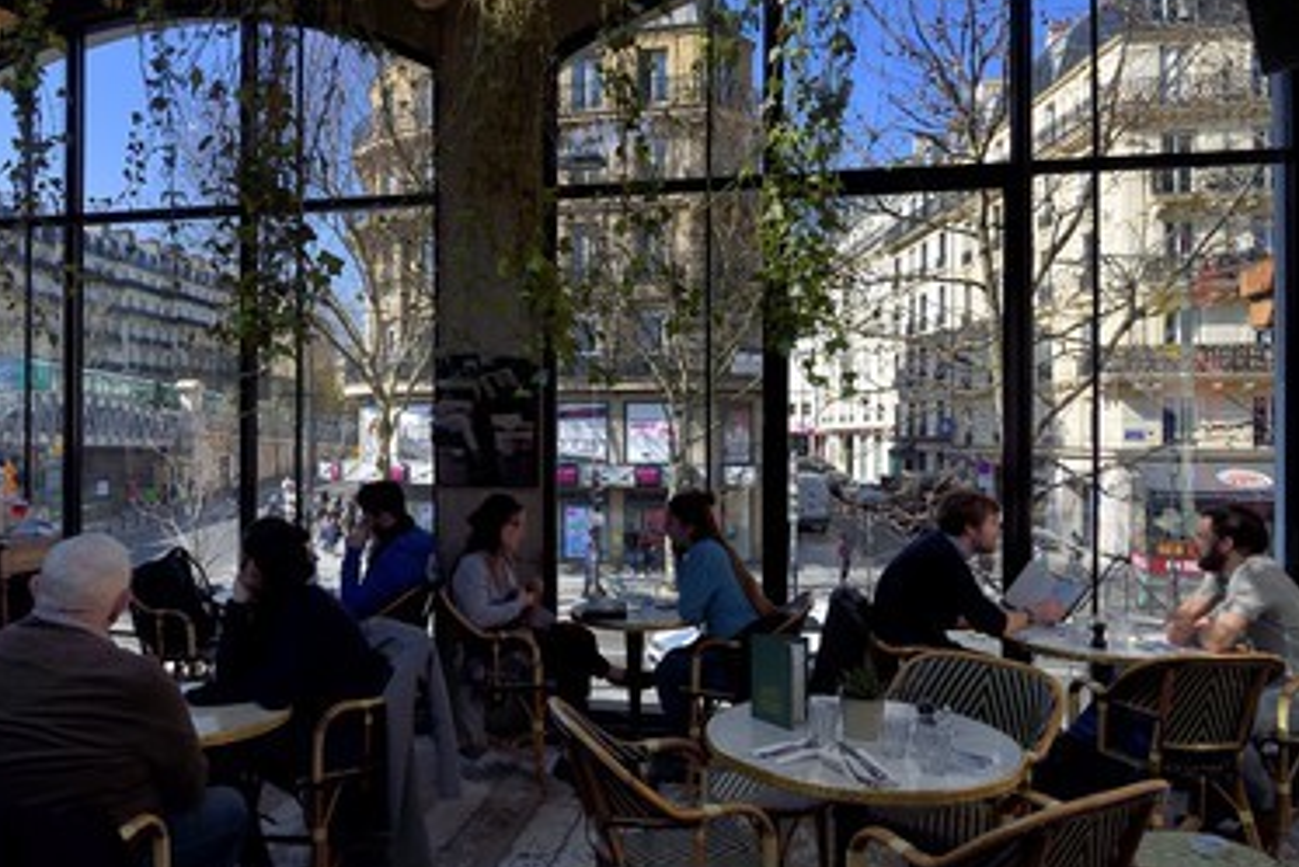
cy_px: 432
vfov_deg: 48.0
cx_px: 575
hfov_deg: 67.1
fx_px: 975
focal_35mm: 27
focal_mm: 24
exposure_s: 1/160
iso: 200
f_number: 14
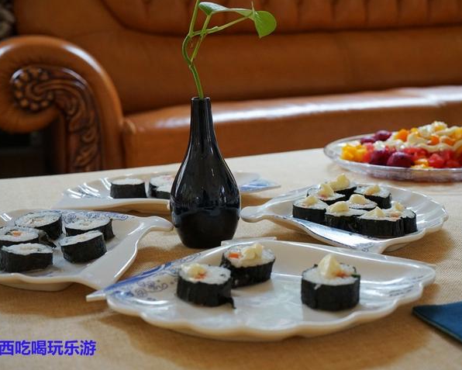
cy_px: 185
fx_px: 697
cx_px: 256
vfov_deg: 29.7
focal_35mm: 51
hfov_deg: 36.6
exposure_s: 1/60
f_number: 7.1
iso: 1600
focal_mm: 45
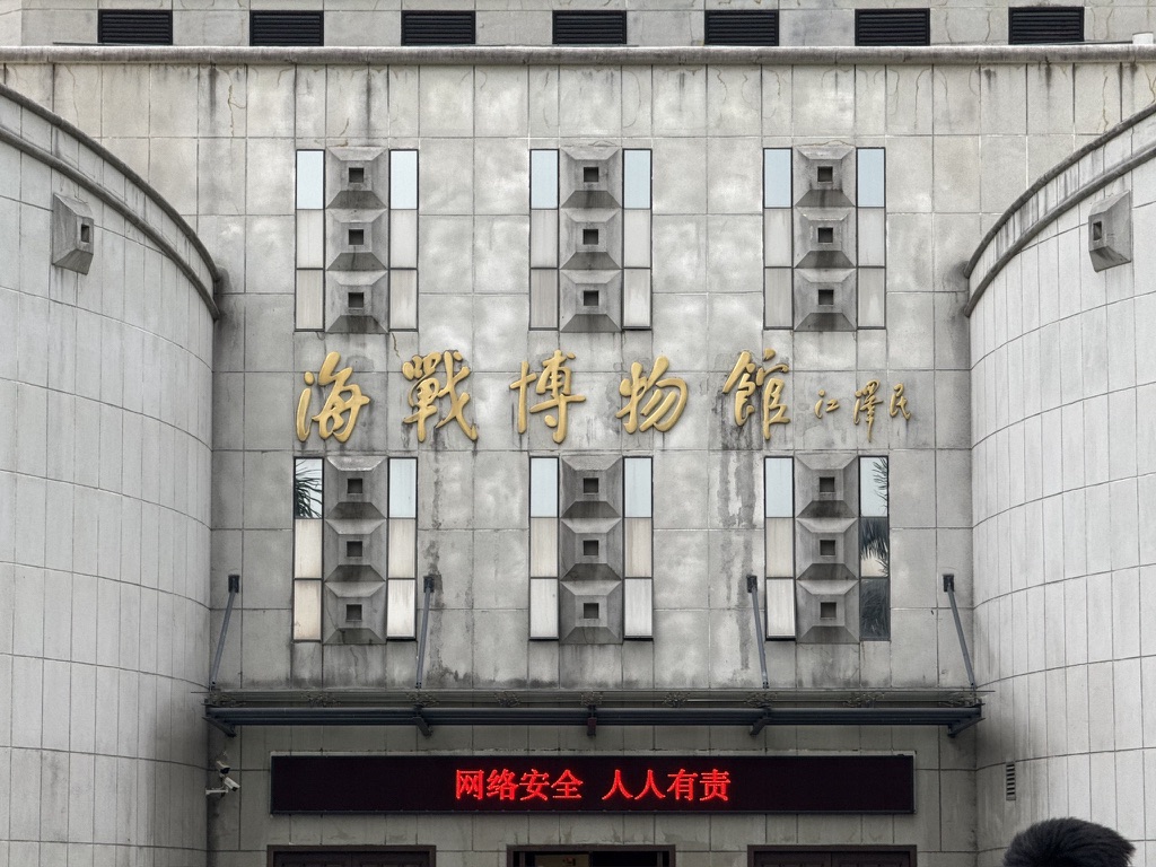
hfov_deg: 16.4
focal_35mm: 120
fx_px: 4007
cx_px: 578
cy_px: 434
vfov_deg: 12.3
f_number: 2.8
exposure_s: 1/121
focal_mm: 15.66
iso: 40
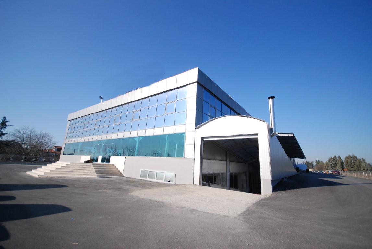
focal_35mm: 15
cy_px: 124
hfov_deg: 100.3
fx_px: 155
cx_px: 186
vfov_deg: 77.5
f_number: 4
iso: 400
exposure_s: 1/2500
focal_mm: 10
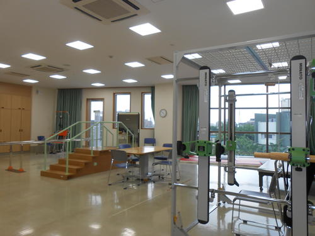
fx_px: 237
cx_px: 158
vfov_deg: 53.1
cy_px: 118
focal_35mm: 26
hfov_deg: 67.3
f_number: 3.5
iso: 125
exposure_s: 1/30
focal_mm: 4.6
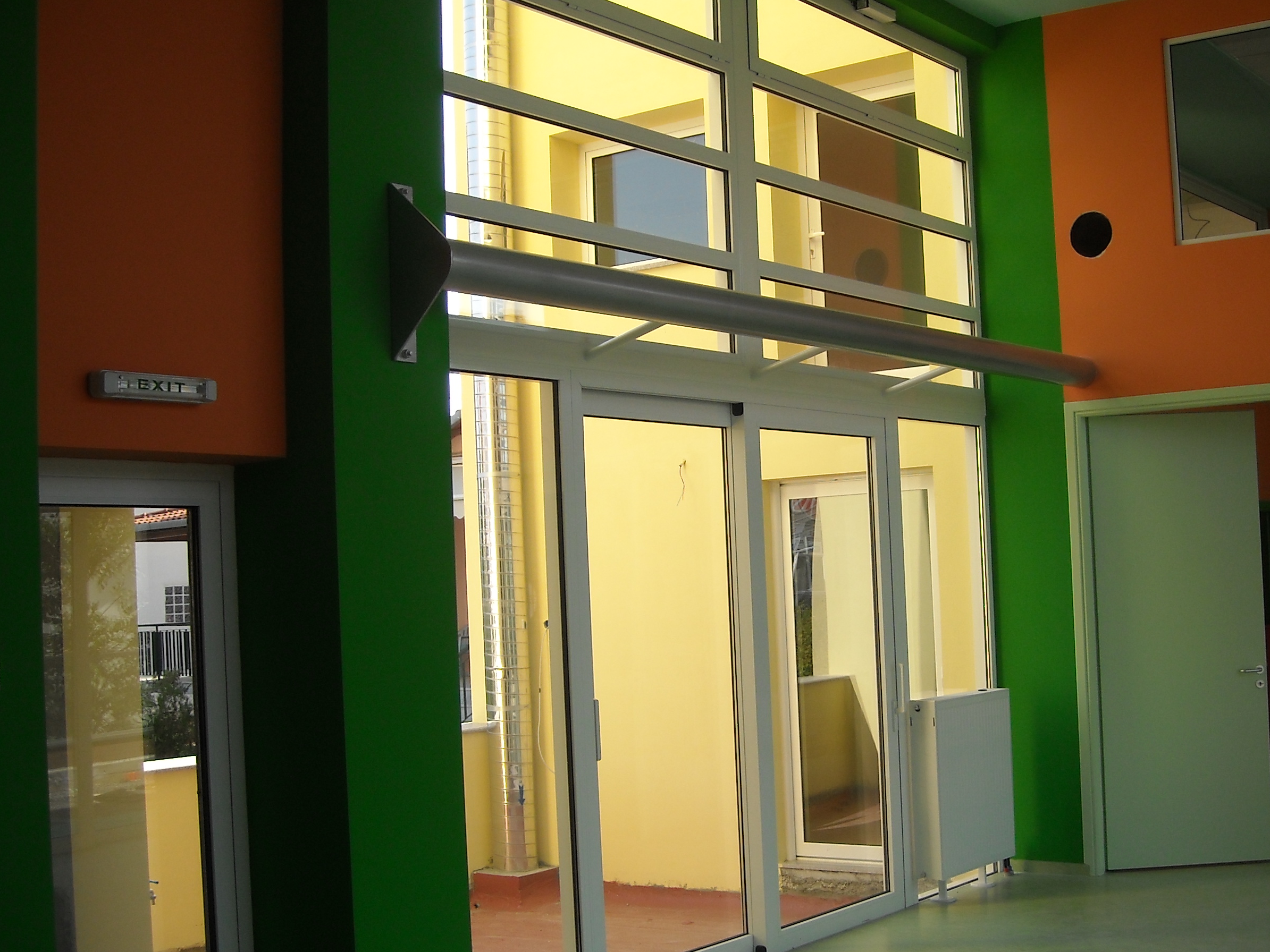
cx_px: 772
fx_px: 1651
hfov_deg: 41.8
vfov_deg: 32.2
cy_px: 511
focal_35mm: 45
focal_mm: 5.7
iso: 64
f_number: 2.8
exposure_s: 1/260
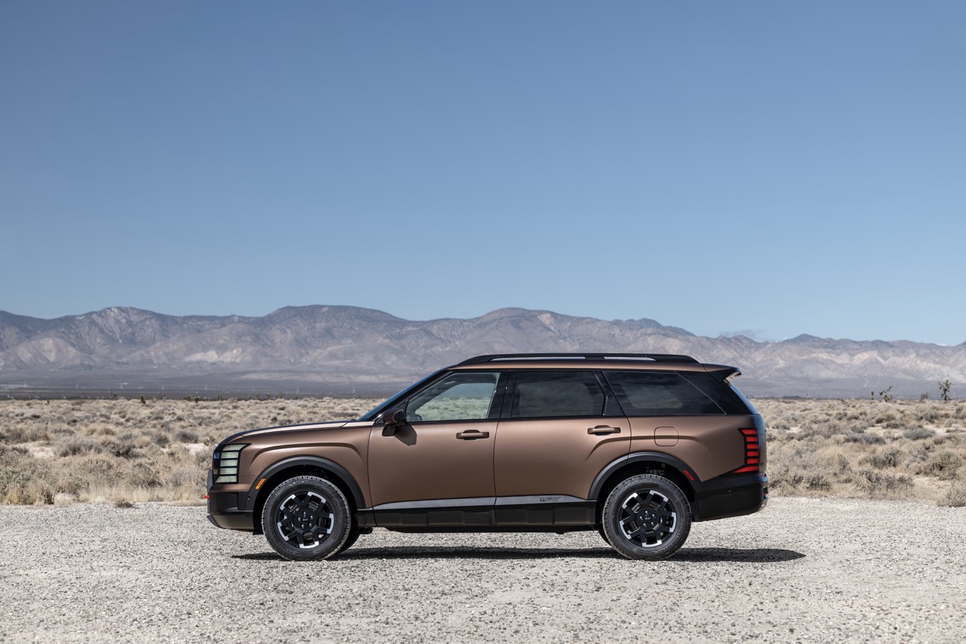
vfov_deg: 18.2
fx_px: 2012
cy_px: 322
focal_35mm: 75
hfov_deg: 27.0
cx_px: 483
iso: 64
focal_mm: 75
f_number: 5
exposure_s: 1/500
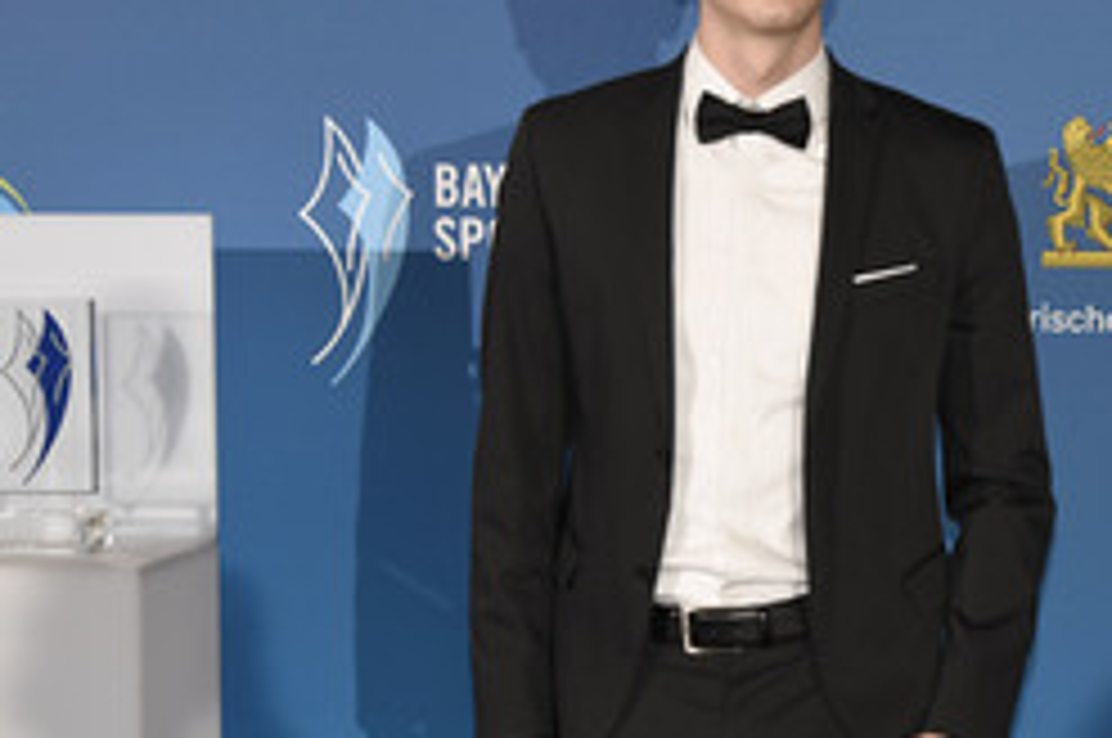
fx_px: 2931
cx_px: 691
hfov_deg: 21.4
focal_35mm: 95
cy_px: 369
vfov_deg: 14.4
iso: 2500
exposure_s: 1/80
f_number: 6.3
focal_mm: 52
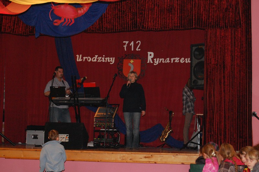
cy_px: 86
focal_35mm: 82
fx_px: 593
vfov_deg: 16.5
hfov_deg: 24.6
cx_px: 130
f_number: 5.6
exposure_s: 1/60
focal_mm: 55
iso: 1600
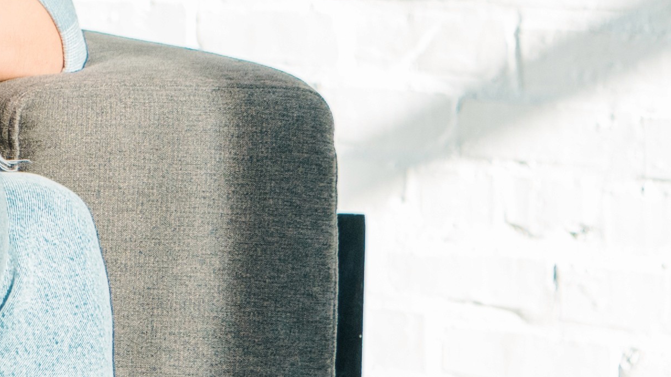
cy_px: -25
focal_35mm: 215
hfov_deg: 8.5
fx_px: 3825
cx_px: -1309
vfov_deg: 5.6
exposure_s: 1/320
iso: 250
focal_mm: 34
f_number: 3.5
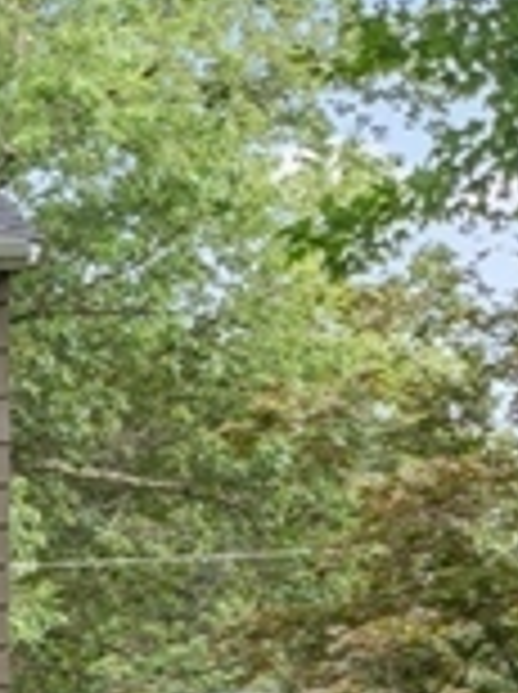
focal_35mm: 224
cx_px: -1324
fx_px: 4482
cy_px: 1037
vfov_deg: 8.6
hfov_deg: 5.9
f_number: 5
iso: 320
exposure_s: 1/200
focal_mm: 35
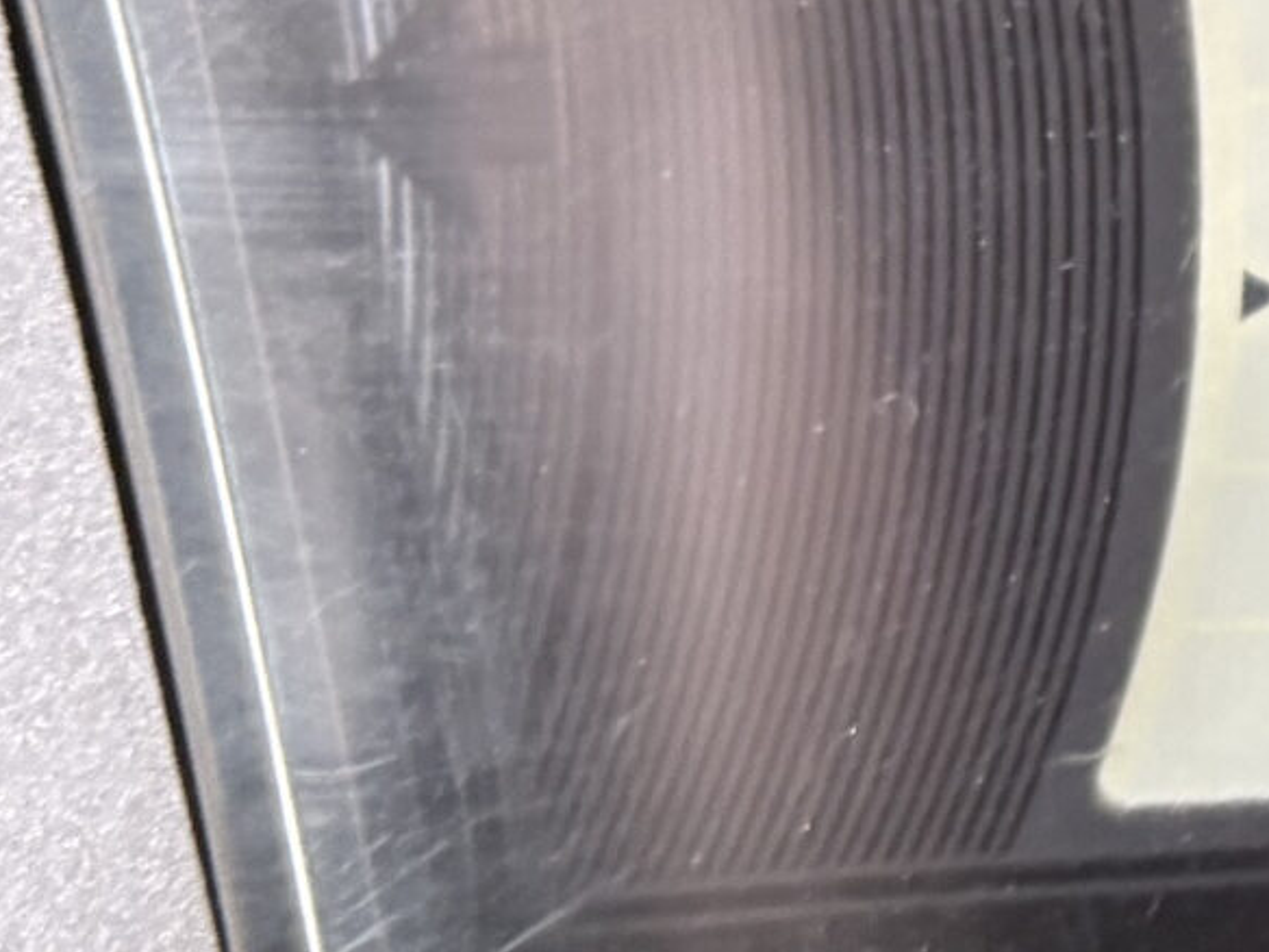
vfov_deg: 12.8
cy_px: -57
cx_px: 2390
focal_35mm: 114
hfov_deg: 14.7
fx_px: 4179
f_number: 1.6
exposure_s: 1/60
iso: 160
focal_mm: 5.96
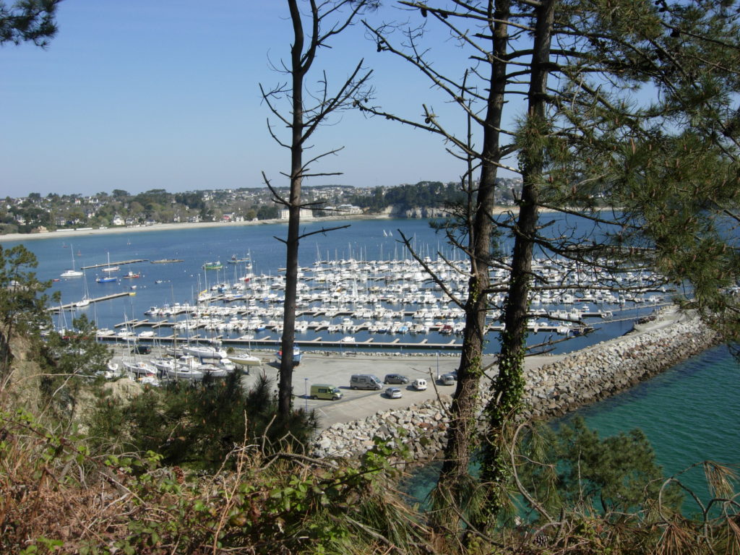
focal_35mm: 36
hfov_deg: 51.4
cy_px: 278
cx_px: 370
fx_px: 770
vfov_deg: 39.7
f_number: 6.1
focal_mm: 7.5
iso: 50
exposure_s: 1/373
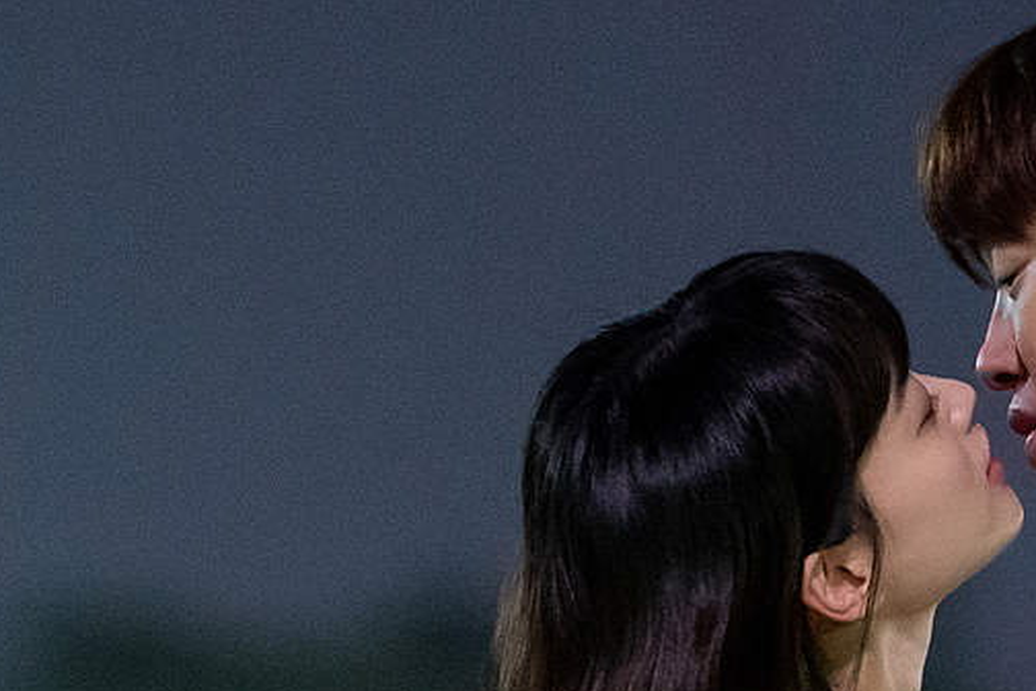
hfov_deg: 3.1
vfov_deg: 2.0
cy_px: 1098
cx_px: 530
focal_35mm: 670
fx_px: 19280
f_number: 3.2
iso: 6400
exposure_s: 1/80
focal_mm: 176
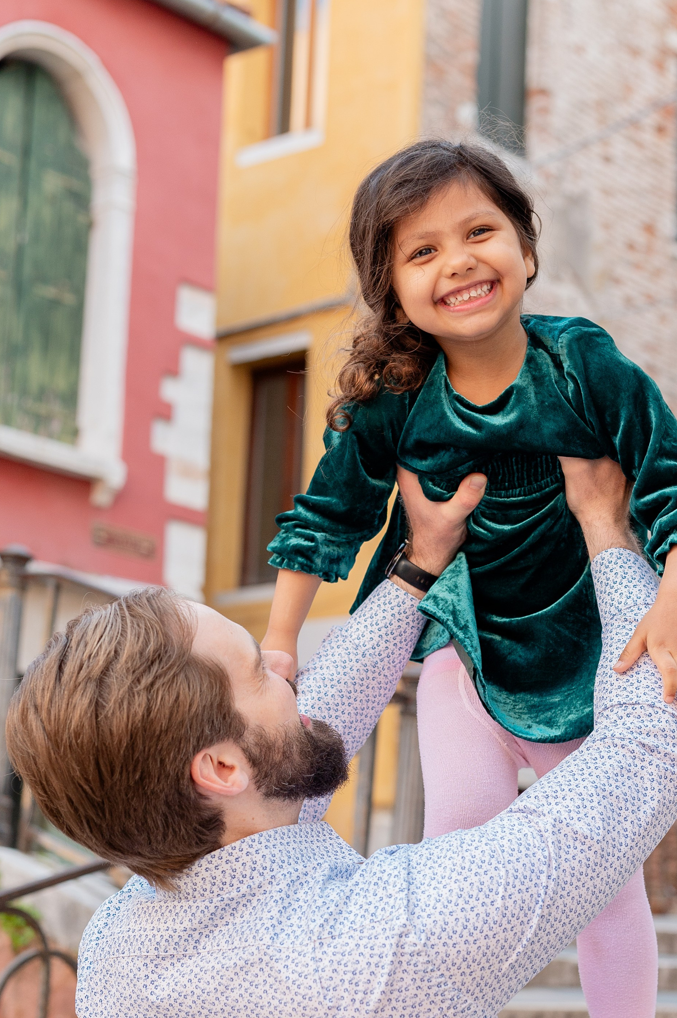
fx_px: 2063
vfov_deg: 27.6
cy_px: 632
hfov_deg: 18.6
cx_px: 467
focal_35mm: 73
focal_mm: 50
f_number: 4
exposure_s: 1/250
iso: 500
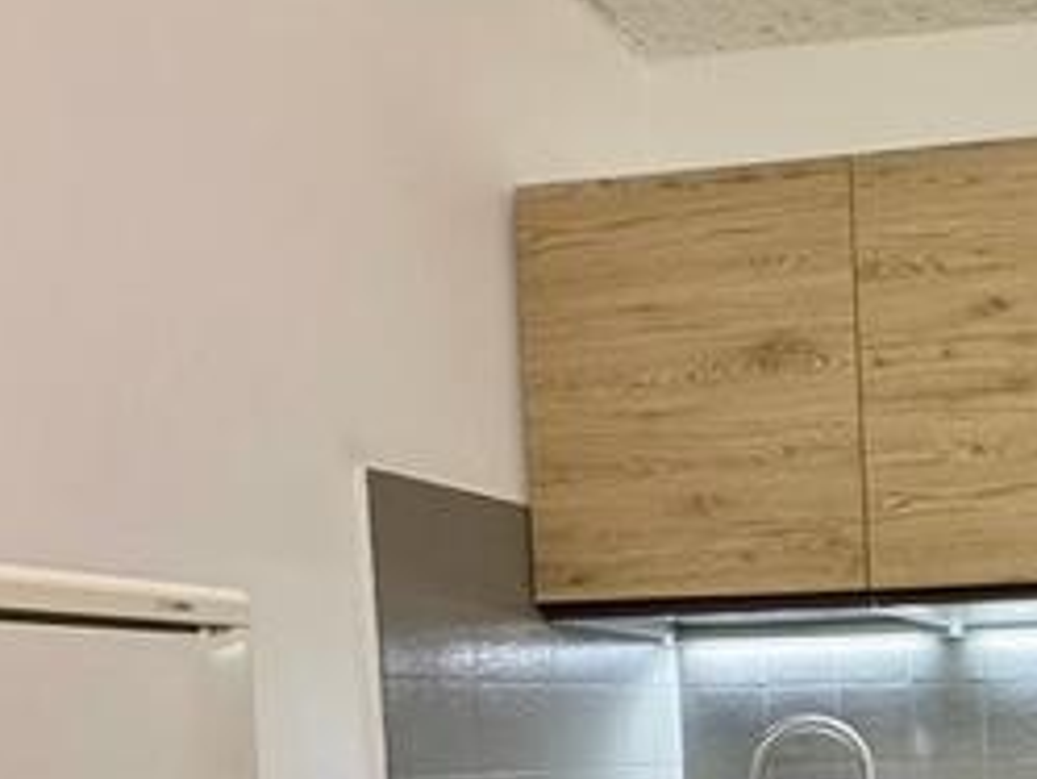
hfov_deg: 36.2
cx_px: 1316
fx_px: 1079
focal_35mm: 36
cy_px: 783
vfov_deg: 35.7
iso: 200
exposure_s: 1/50
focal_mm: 2.22
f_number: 2.2
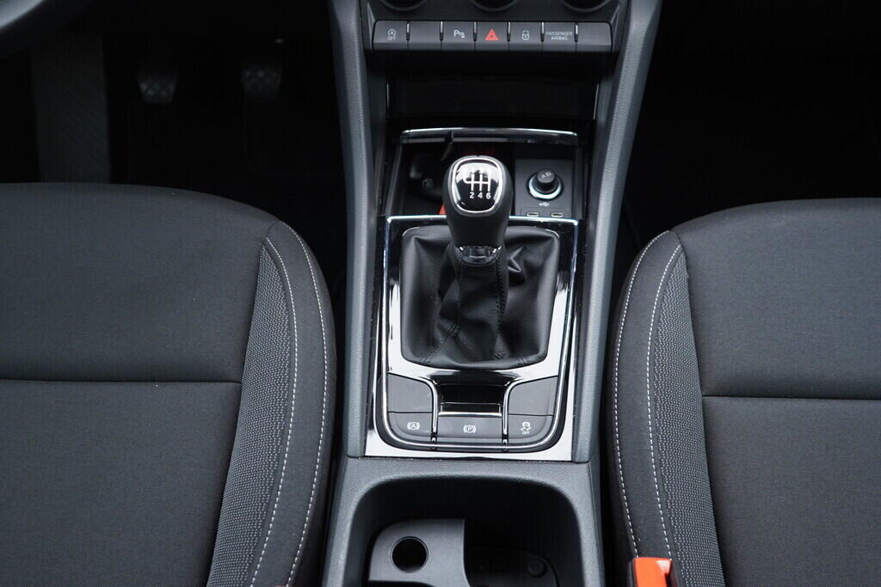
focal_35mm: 36
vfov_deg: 36.9
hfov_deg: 53.1
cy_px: 294
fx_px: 881
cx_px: 440
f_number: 2.8
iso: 400
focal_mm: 24
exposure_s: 1/40
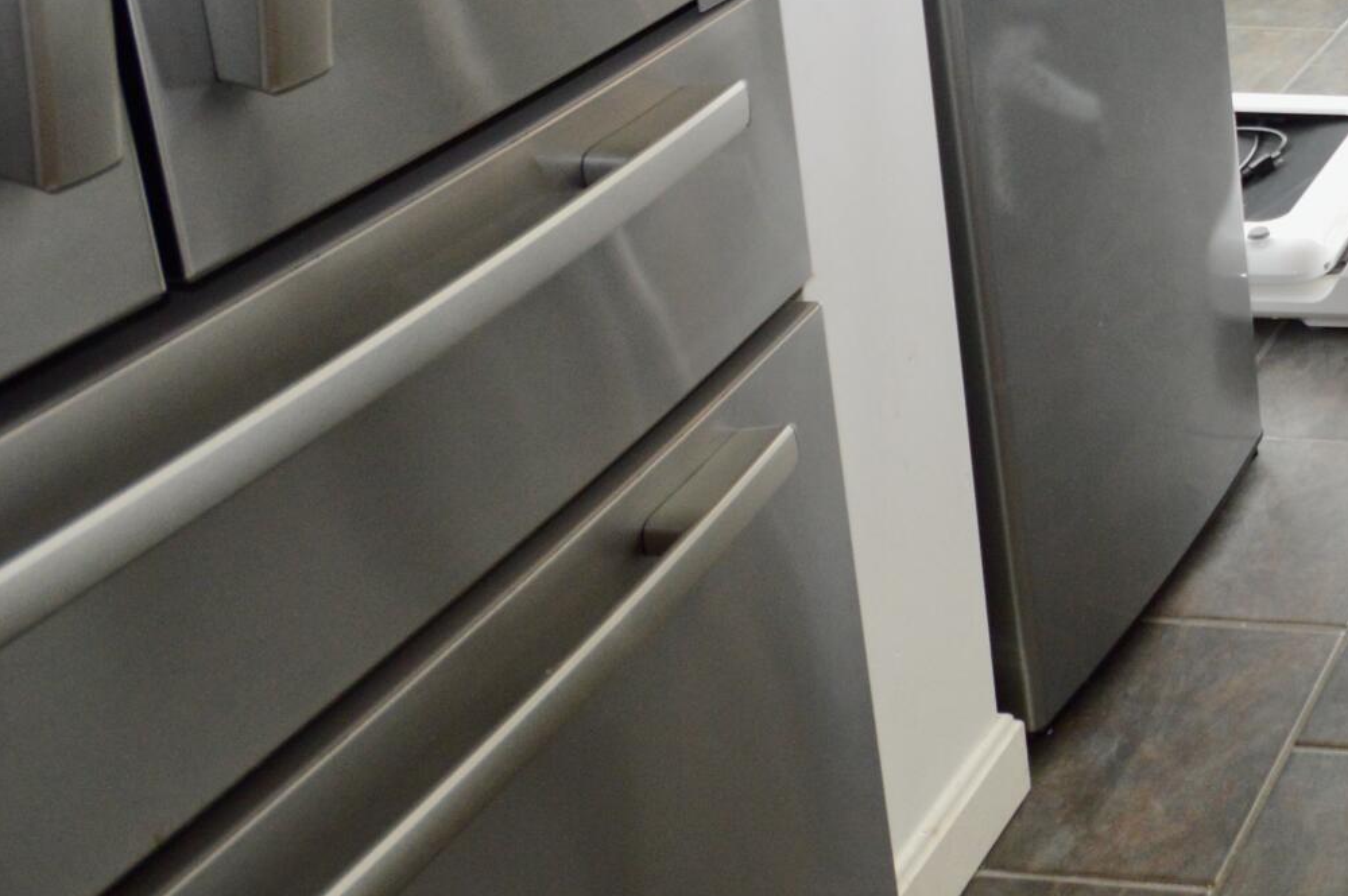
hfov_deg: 30.1
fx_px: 1684
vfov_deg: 24.8
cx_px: 1911
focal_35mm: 45
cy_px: -348
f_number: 5
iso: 400
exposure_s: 1/100
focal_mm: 10
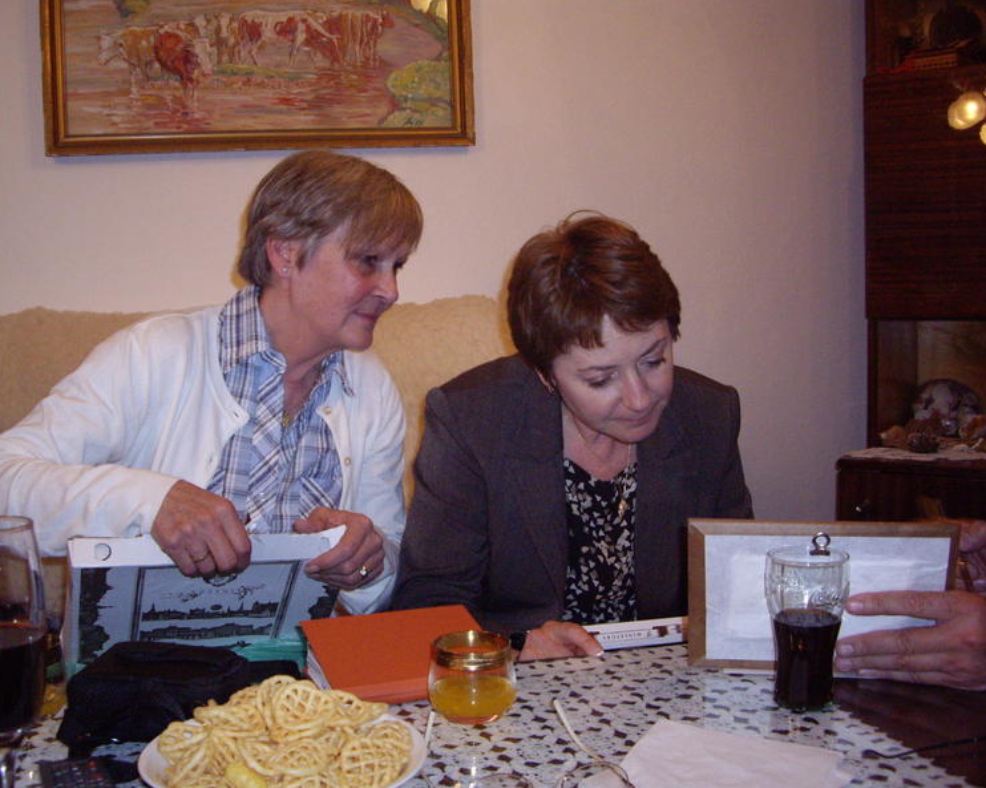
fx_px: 1167
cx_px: 458
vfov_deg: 37.3
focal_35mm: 40
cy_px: 391
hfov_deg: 45.8
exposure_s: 1/40
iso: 400
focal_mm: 7.9
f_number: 2.8
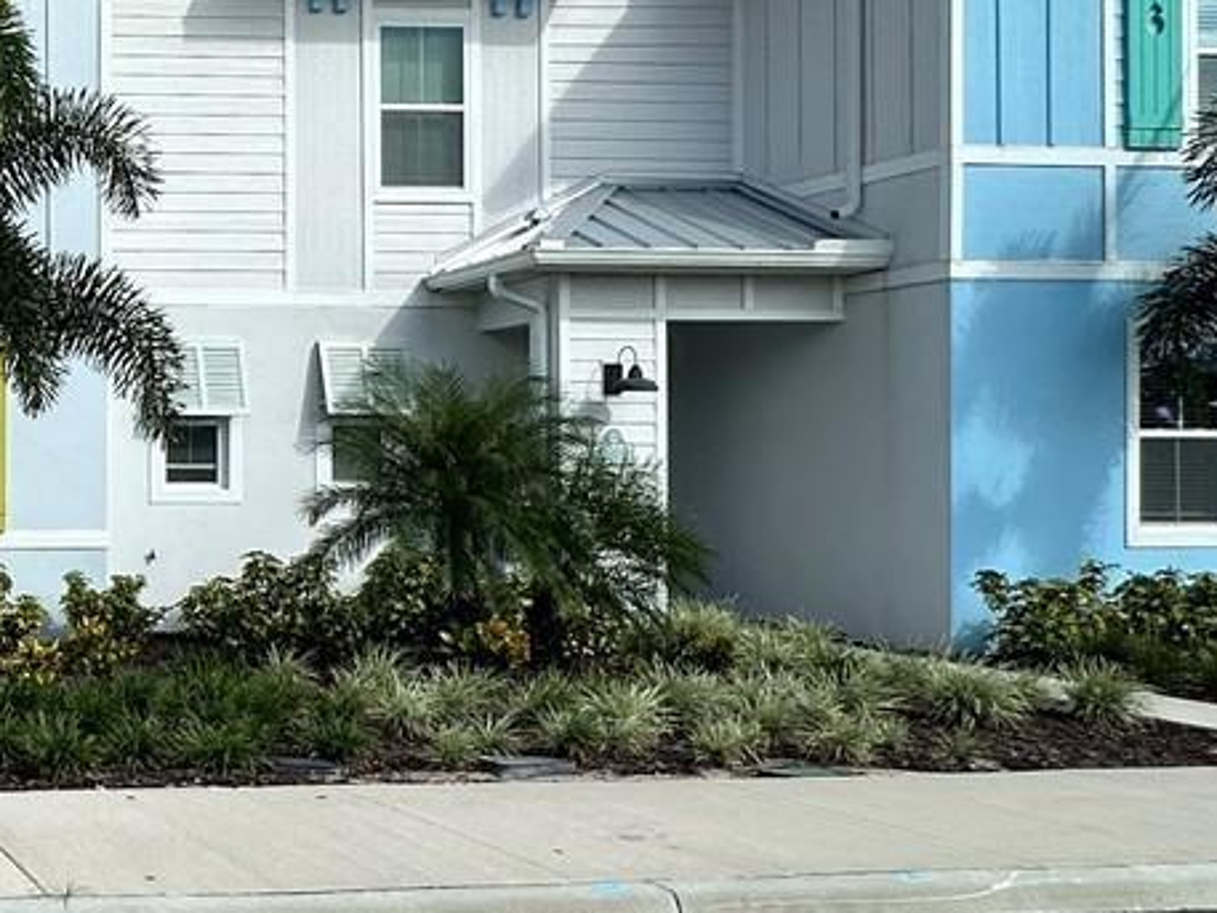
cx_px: -346
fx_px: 1723
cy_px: 484
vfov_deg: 29.7
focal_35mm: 49
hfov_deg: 30.9
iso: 50
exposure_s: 1/2353
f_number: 2.2
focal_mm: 2.22
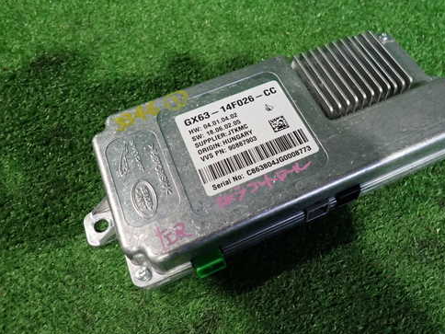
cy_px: 154
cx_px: 274
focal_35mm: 31
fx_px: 399
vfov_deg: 45.4
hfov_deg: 57.7
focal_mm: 4.5
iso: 250
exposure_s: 1/30
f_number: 2
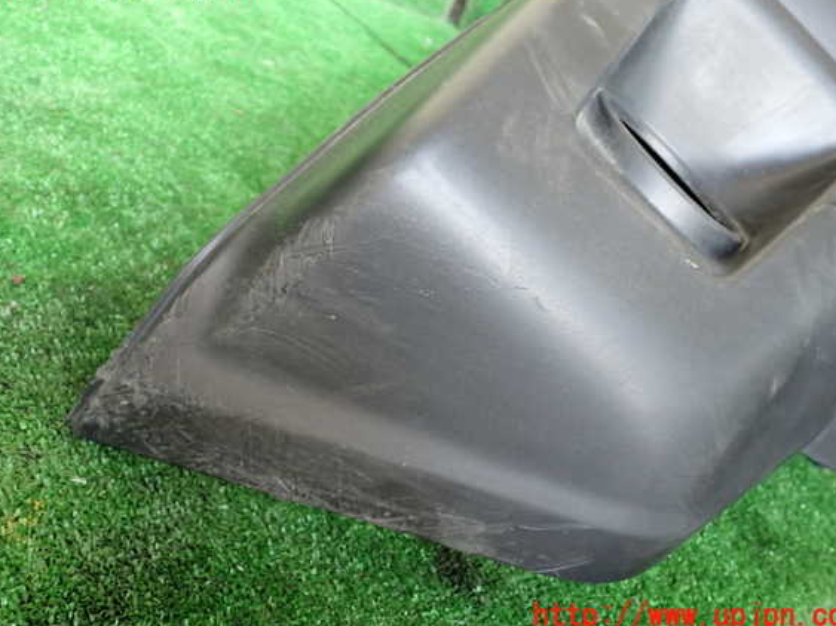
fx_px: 773
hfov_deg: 56.8
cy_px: 301
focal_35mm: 32
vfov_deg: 44.1
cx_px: 423
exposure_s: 1/30
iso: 400
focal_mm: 5.4
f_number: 2.3
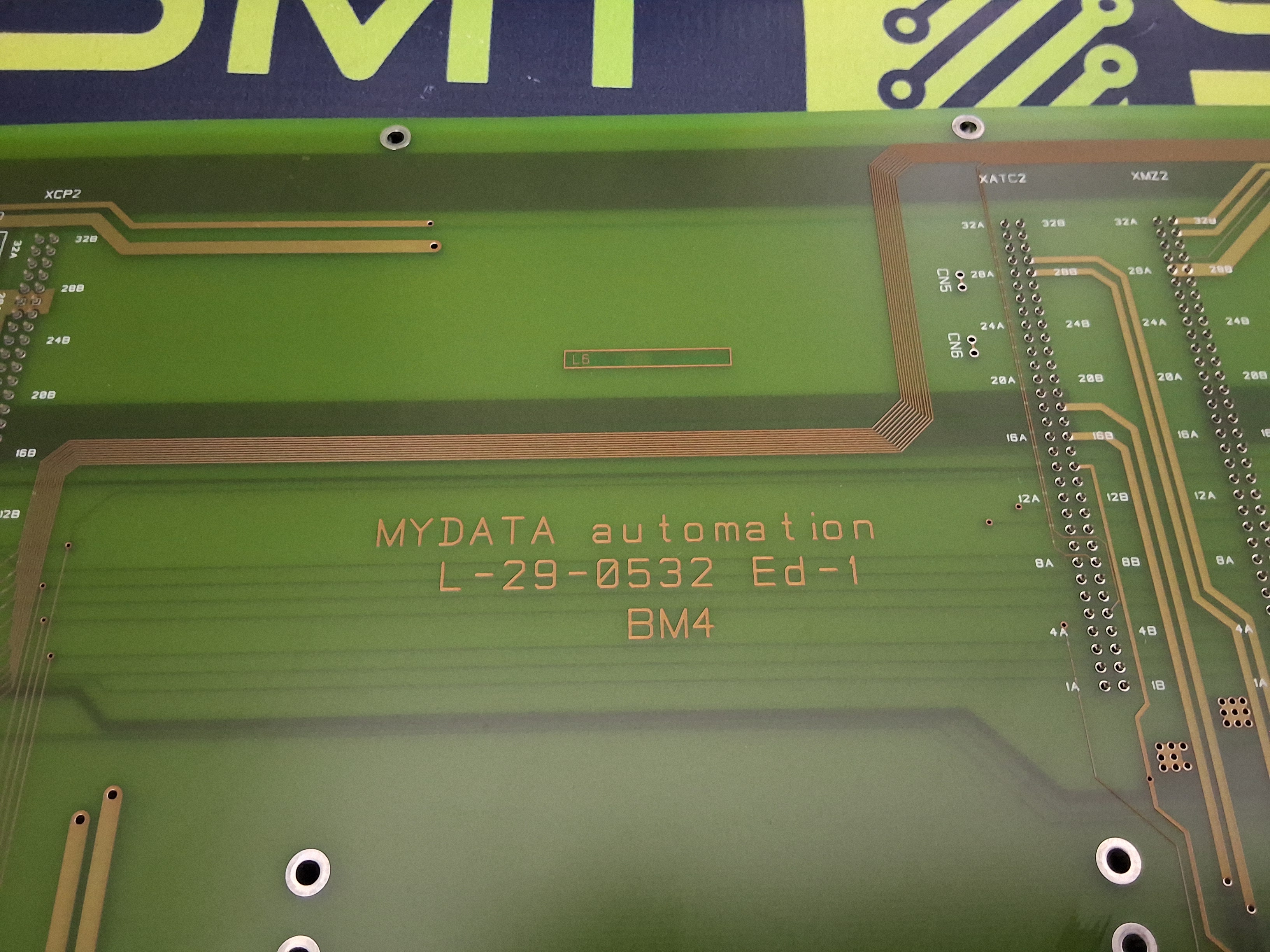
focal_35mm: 28
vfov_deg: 49.7
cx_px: 635
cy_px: 476
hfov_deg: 63.4
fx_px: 1027
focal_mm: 2.91
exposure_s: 1/20
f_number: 1.9
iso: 500
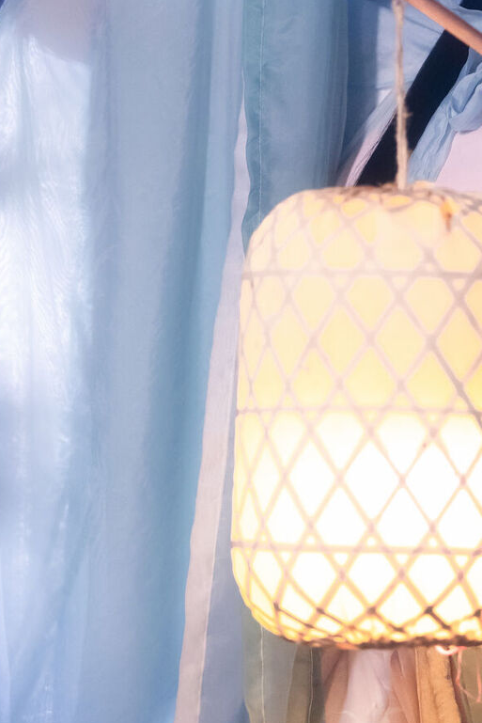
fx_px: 5139
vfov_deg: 8.0
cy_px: 40
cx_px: 412
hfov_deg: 5.4
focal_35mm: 256
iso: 5000
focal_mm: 125
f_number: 2.8
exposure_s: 1/200
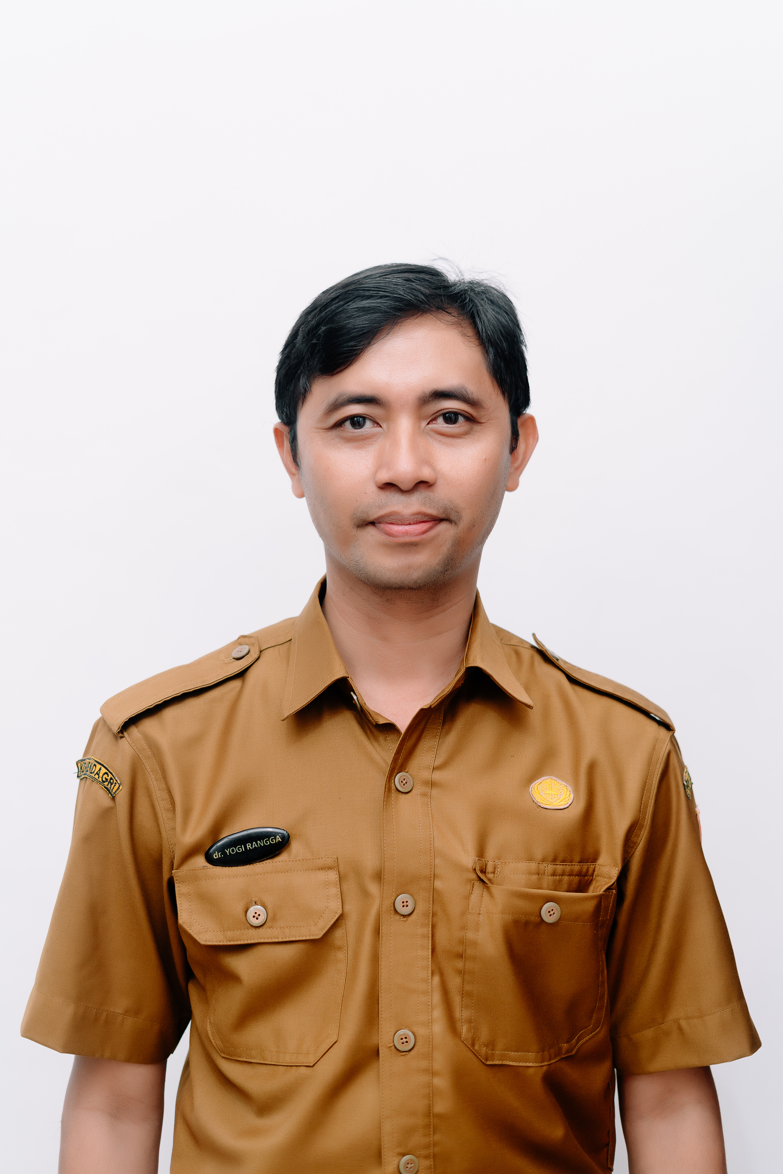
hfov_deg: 27.0
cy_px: 587
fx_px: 1631
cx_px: 392
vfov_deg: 39.6
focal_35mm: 50
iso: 400
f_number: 2.2
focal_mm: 50
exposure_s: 1/160
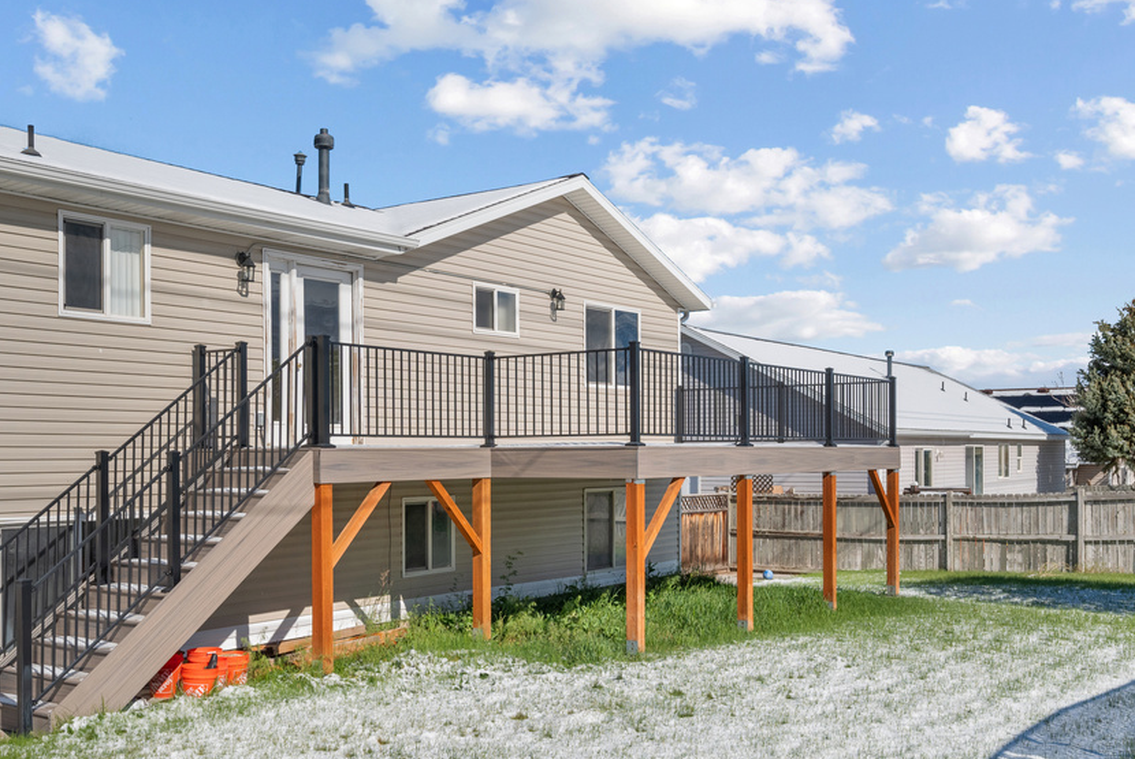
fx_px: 1168
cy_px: 450
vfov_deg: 35.9
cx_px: 577
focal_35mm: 37
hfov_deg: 51.8
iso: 800
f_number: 8
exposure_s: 1/640
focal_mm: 30
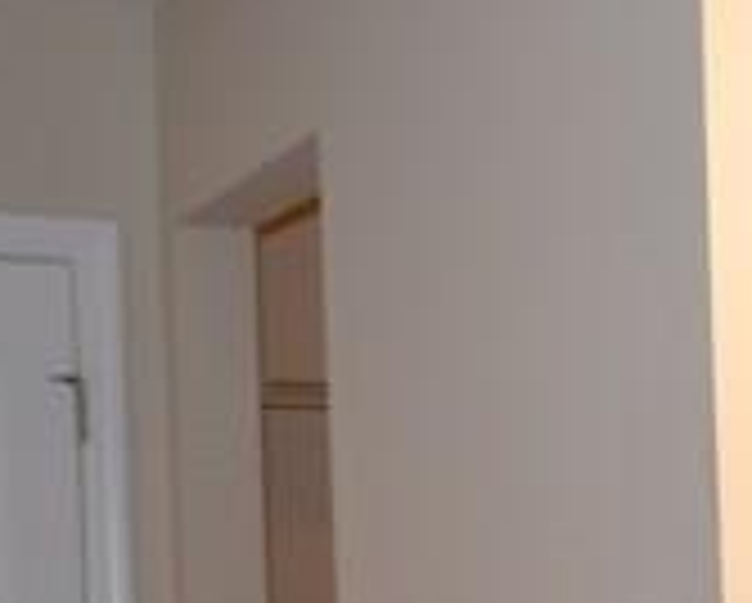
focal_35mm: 97
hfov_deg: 17.0
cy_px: 727
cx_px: 1270
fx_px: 2161
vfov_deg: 15.3
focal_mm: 18
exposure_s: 1/80
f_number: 4
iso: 400
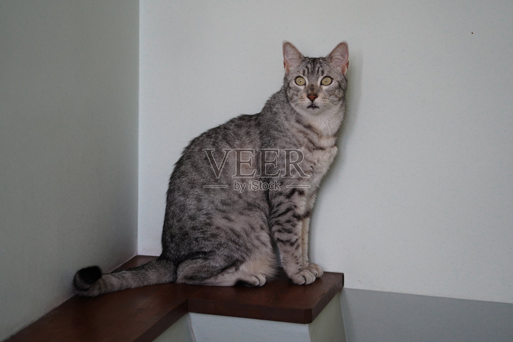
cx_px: 256
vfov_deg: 12.6
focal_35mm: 109
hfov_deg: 18.8
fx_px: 1553
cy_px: 171
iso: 500
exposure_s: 1/100
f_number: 4
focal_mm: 109
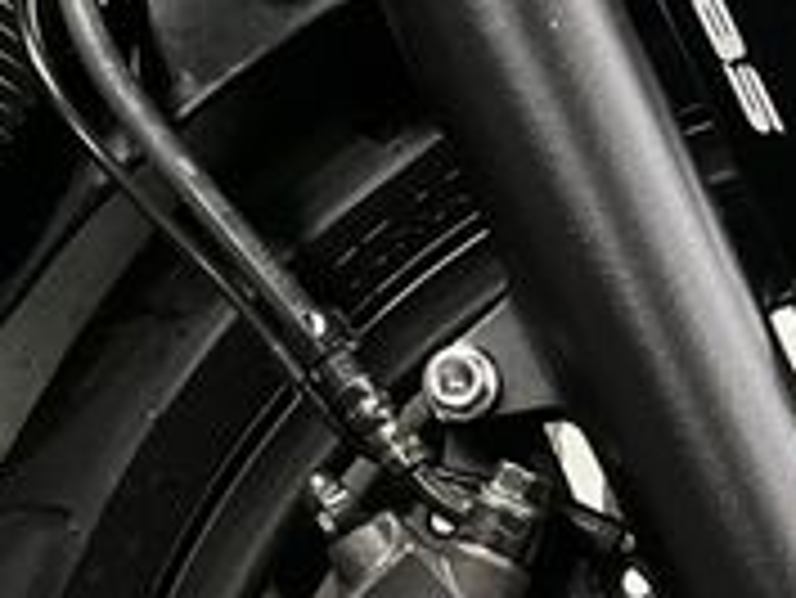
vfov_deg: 14.4
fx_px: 2163
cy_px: 962
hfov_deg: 19.7
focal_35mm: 94
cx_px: 926
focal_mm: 5.1
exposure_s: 1/50
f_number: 1.6
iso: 400
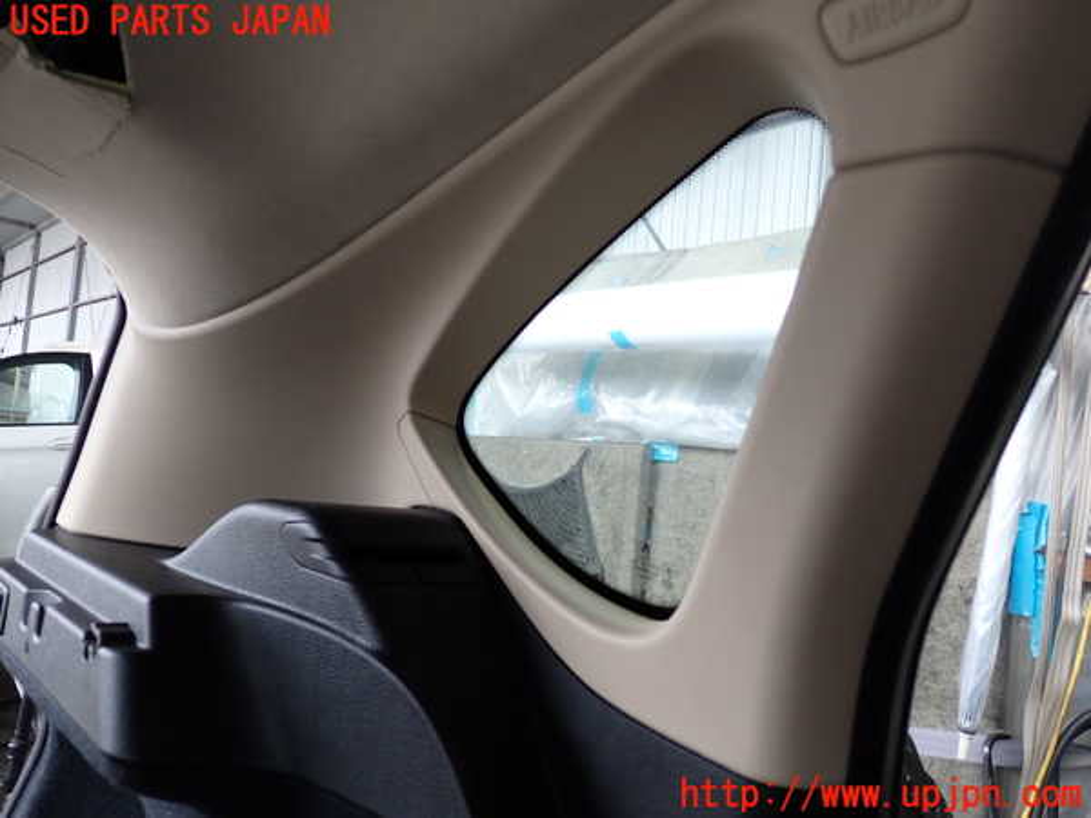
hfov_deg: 60.0
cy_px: 409
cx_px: 546
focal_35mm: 30
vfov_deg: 46.8
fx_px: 946
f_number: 2.3
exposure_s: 1/60
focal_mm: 5.4
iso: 200
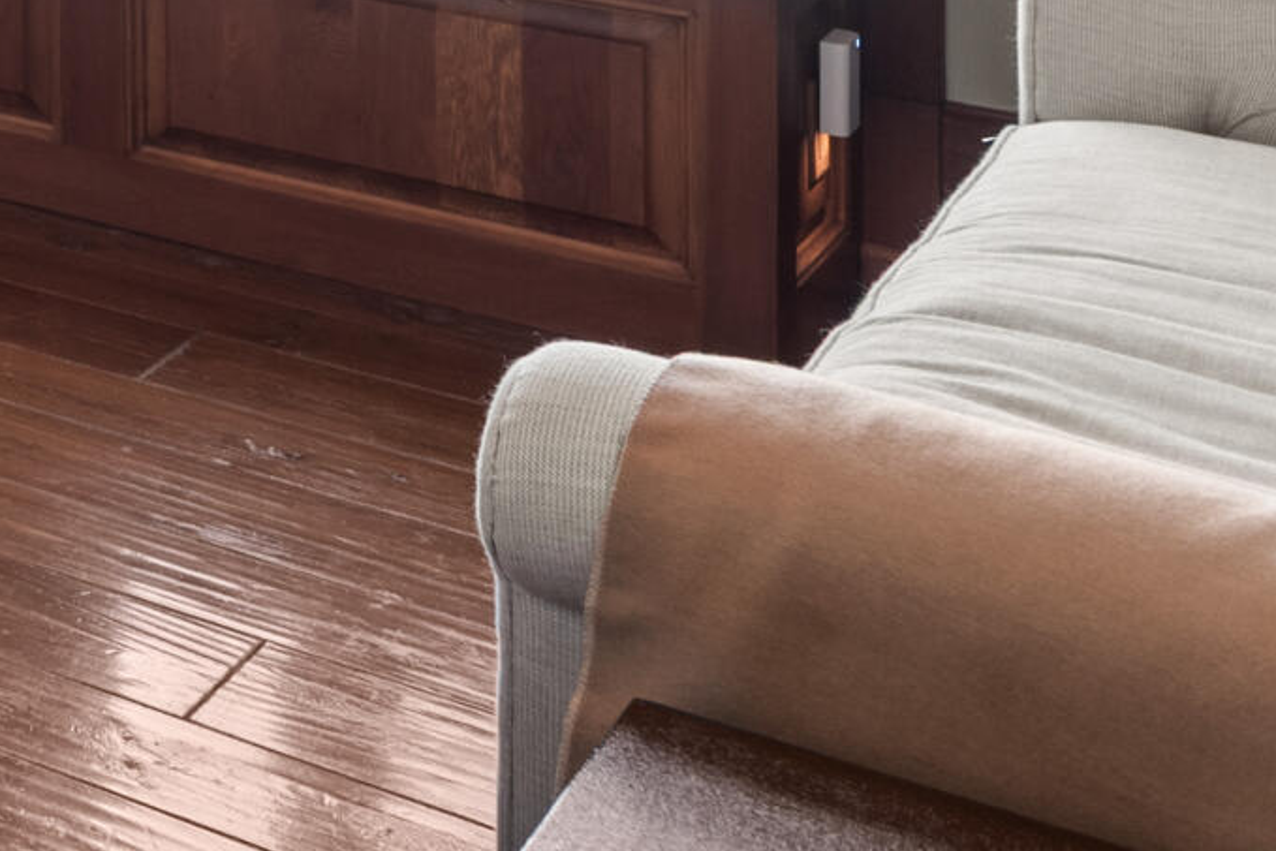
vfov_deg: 14.2
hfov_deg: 17.7
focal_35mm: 84
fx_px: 2978
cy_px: -740
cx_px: -1225
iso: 200
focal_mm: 19
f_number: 7.1
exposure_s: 1/5
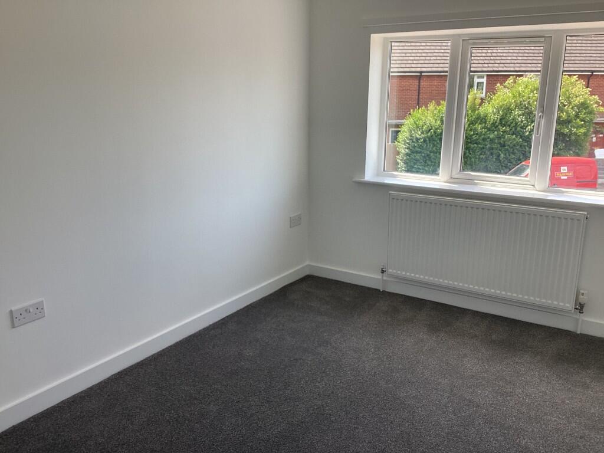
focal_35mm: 31
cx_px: 302
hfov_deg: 58.4
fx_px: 541
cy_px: 226
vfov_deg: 45.4
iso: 40
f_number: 2.4
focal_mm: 3.3
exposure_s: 1/100
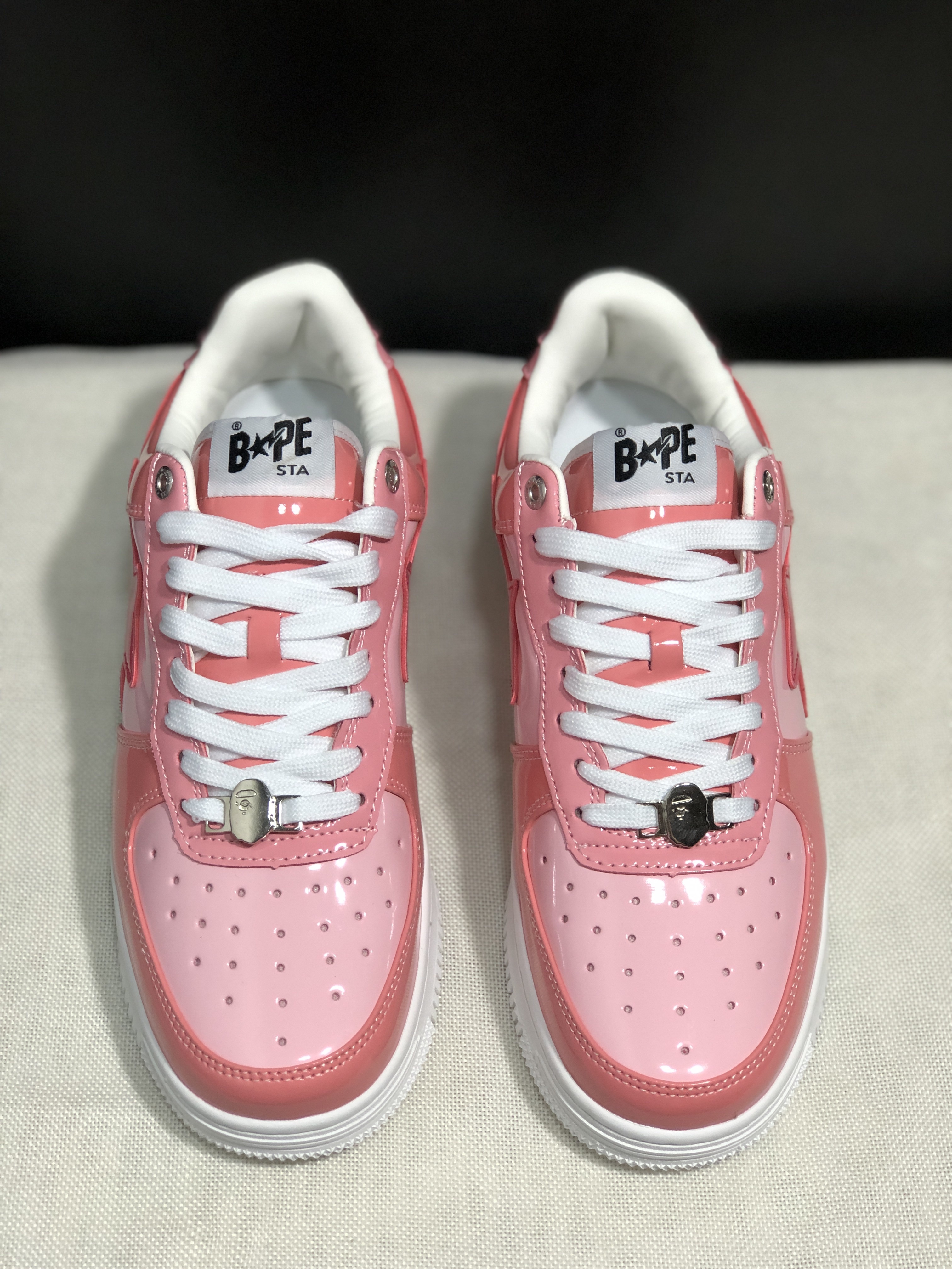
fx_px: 2090
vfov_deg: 33.8
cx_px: 476
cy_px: 634
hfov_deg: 25.7
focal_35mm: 57
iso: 80
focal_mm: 6.6
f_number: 2.8
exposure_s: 1/30
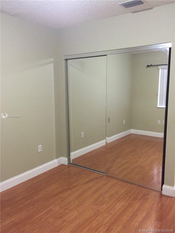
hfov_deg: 48.2
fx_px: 195
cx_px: 88
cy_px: 116
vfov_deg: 61.7
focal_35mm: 29
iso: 250
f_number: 2.2
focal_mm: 4.15
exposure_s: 1/30
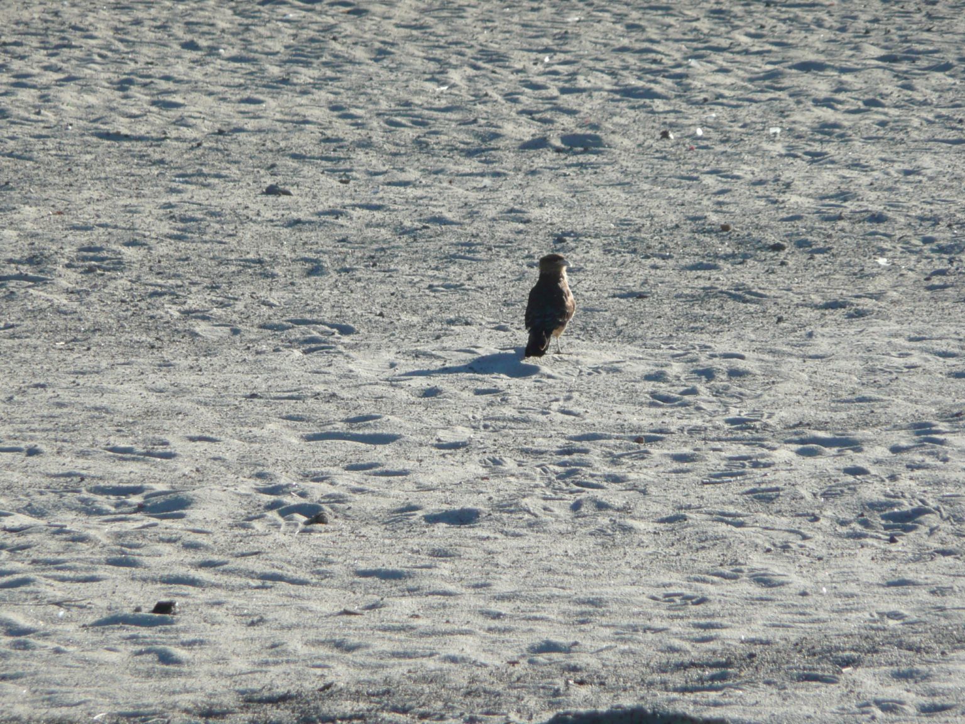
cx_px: 482
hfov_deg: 5.9
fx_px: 9367
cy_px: 362
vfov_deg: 4.4
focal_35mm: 336
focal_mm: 46
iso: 100
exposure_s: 1/320
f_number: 4.9
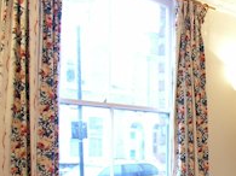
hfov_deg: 24.8
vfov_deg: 21.0
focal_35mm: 68
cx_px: 306
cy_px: 166
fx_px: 463
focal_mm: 6.1
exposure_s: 1/3.7
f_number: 4.1
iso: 98
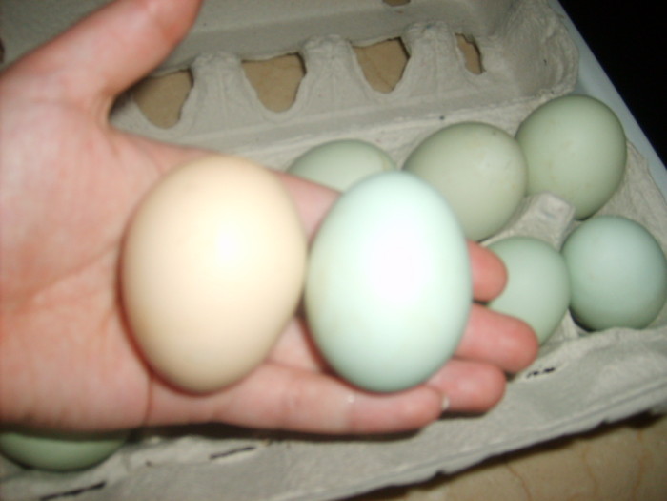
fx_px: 674
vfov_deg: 40.7
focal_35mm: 35
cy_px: 250
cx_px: 334
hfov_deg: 52.6
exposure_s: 1/45
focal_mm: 5.8
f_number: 2.8
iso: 100
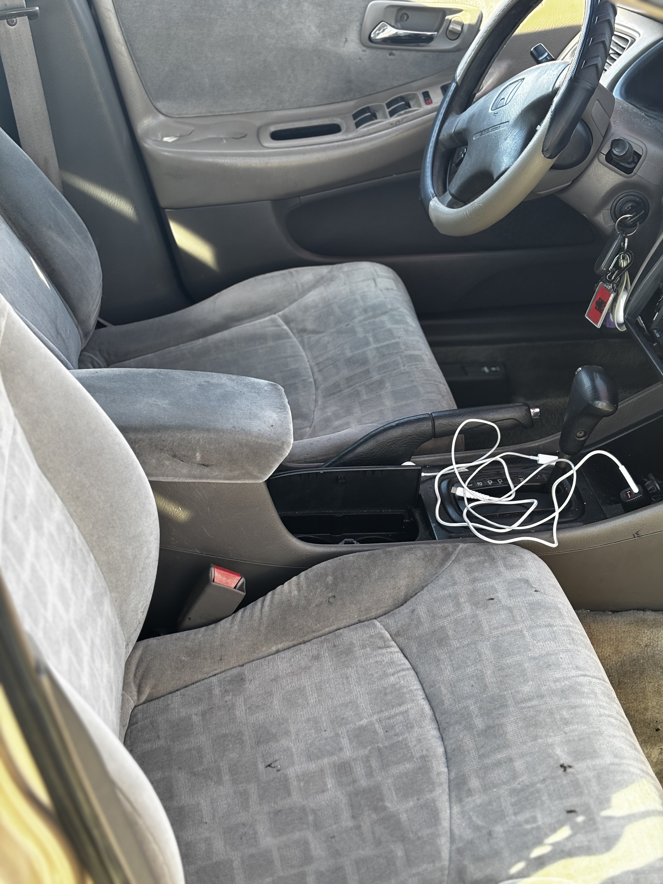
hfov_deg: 28.0
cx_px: 332
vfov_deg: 36.8
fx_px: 1328
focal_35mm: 52
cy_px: 442
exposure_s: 1/172
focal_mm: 5.96
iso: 50
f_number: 1.6
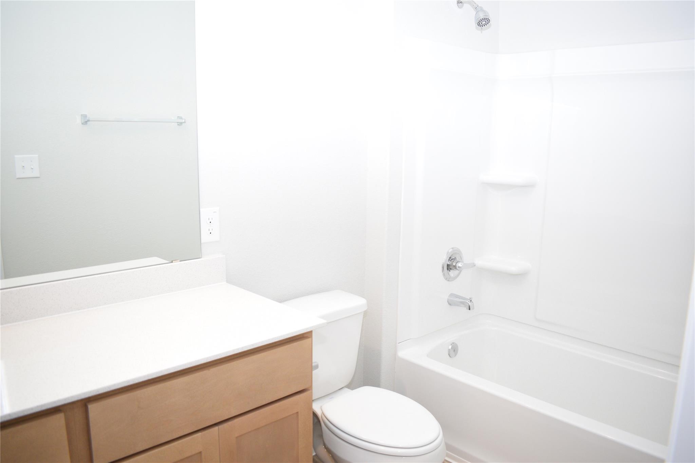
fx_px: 521
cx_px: 348
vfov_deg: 47.9
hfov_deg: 67.4
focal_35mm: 27
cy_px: 232
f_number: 4
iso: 720
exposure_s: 1/60
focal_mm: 18
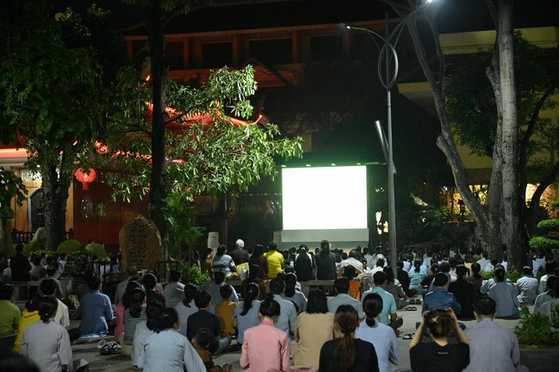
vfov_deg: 19.4
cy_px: 186
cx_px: 280
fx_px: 1086
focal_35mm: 70
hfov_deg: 28.9
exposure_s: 1/250
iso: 16000
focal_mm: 70
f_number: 4.5
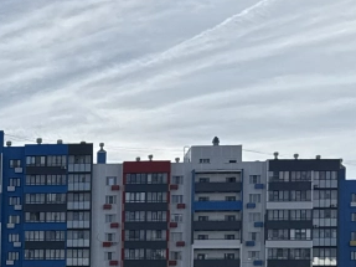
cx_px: -103
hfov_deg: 17.6
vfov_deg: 13.5
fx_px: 1079
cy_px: 358
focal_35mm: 105
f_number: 1.78
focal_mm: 6.76
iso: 80
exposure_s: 1/10417
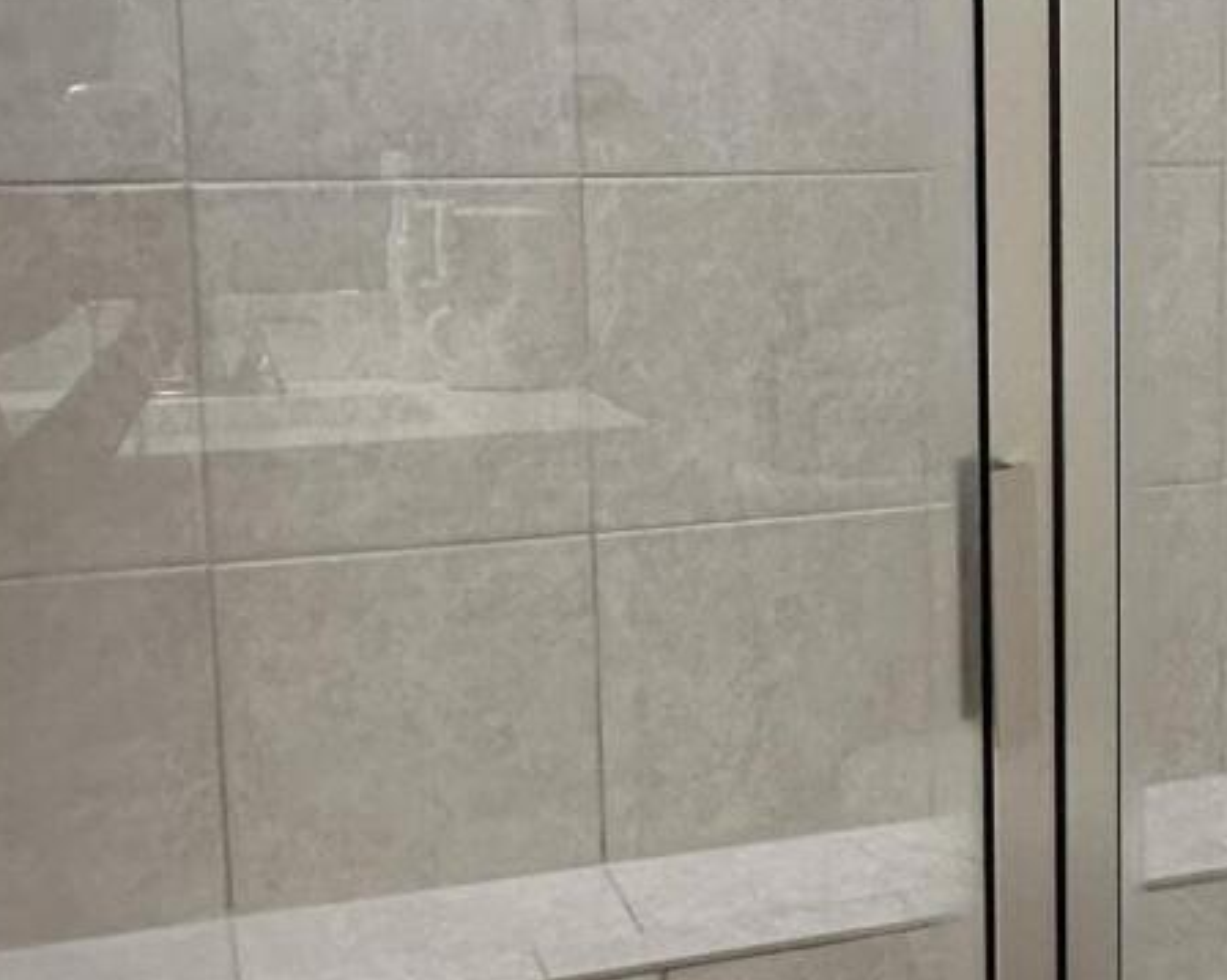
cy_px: 397
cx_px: 1098
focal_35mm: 61
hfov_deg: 29.7
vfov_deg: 24.9
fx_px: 2214
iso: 250
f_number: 2.2
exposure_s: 1/120
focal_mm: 2.22
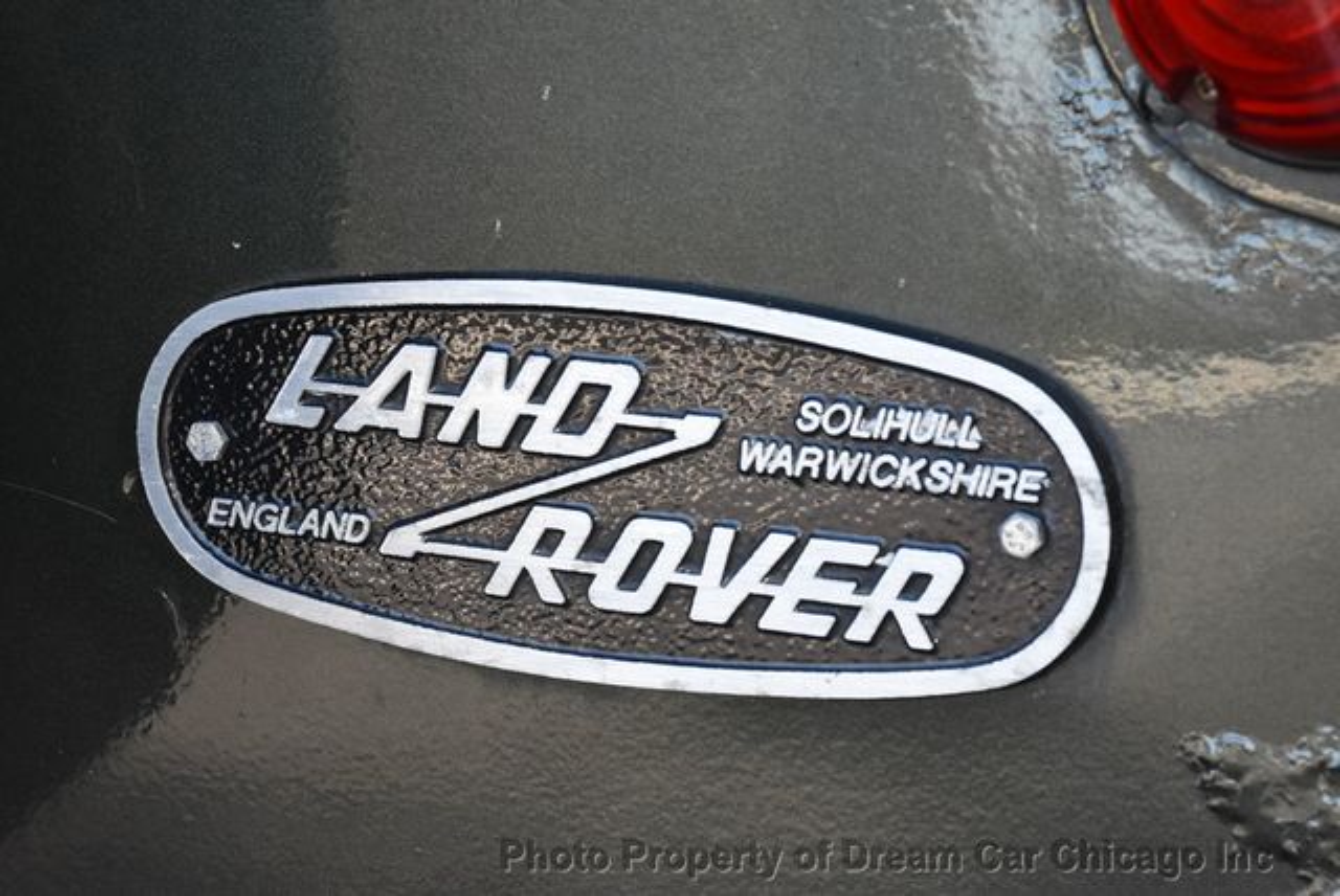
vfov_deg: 13.1
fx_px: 3912
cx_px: 670
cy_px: 448
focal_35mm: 105
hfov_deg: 19.4
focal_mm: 70
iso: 2000
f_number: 13
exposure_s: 1/160
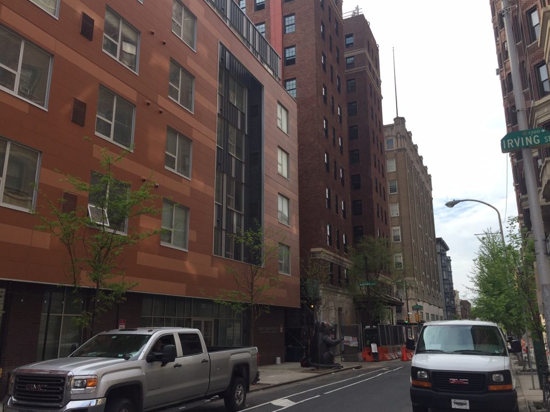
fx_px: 477
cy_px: 204
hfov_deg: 60.0
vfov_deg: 46.8
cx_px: 281
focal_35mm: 30
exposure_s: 1/1319
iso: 32
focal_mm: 4.15
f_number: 2.2
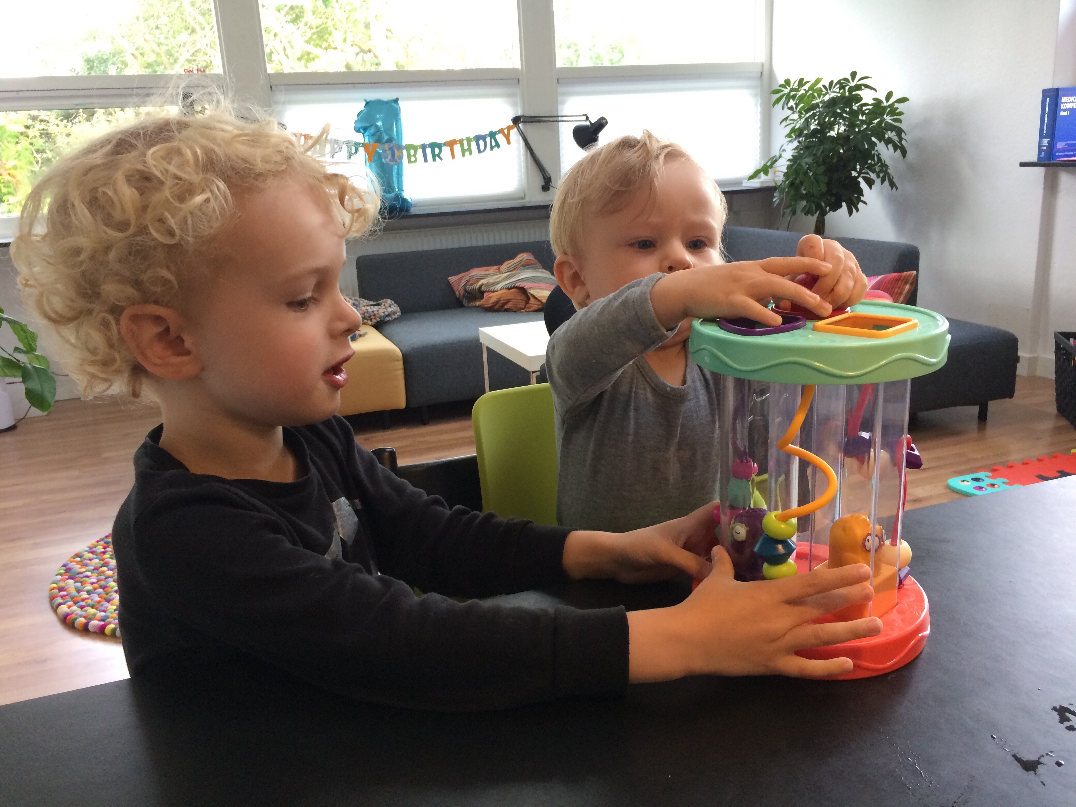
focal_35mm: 29
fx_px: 901
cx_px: 538
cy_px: 404
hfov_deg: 61.7
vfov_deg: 48.2
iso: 80
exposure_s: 1/33
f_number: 2.2
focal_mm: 4.15
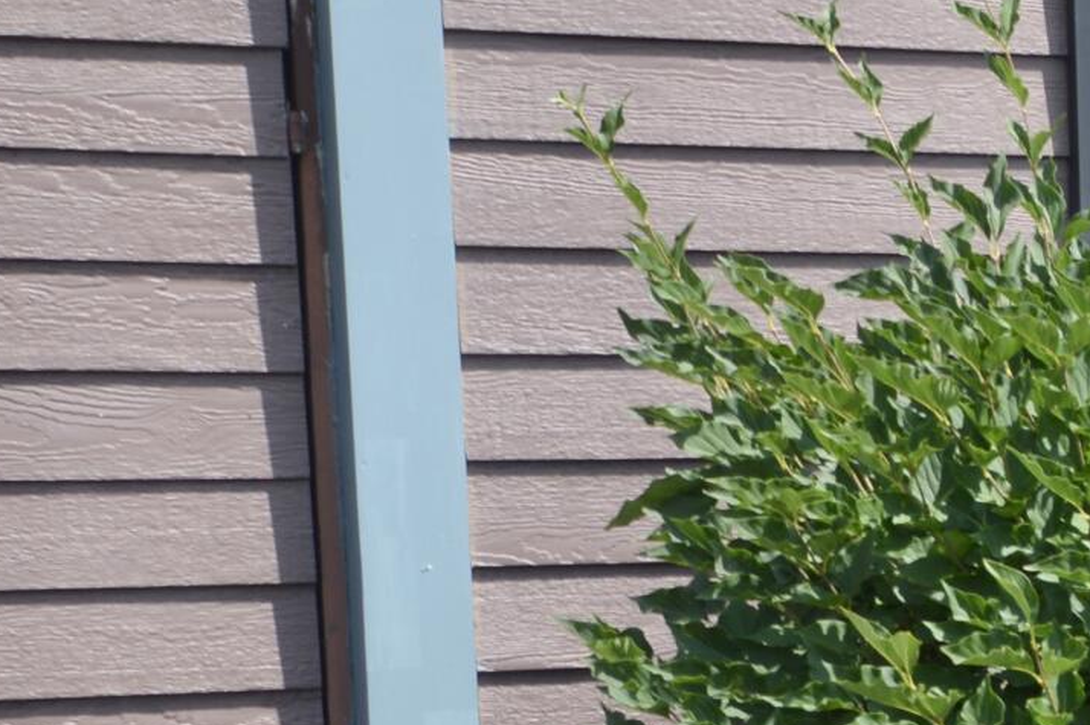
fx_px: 3812
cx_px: 2197
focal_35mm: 126
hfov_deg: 13.8
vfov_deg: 10.8
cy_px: 752
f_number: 5.6
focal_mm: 20
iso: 100
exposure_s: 1/125
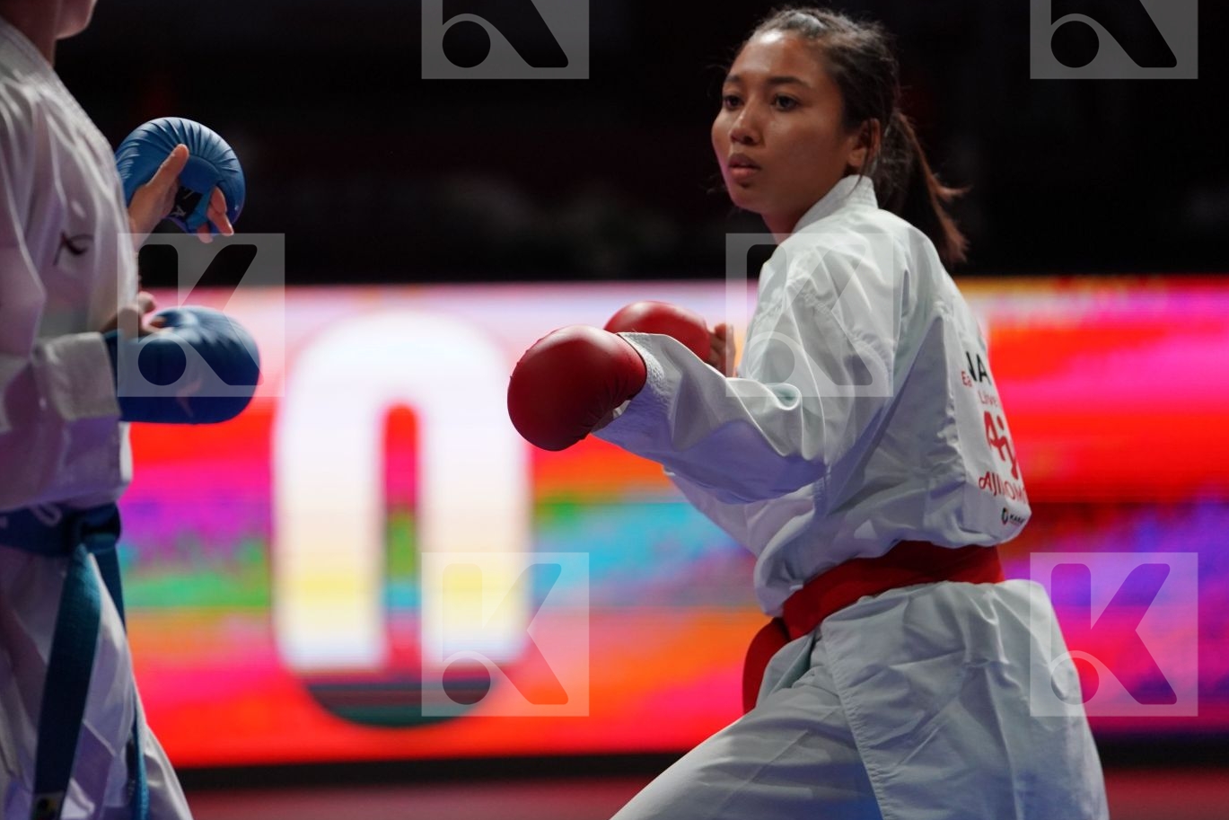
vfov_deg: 5.2
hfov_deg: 7.8
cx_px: 505
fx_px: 8979
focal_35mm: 263
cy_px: 315
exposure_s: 1/1000
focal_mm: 200
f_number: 2.8
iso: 2500
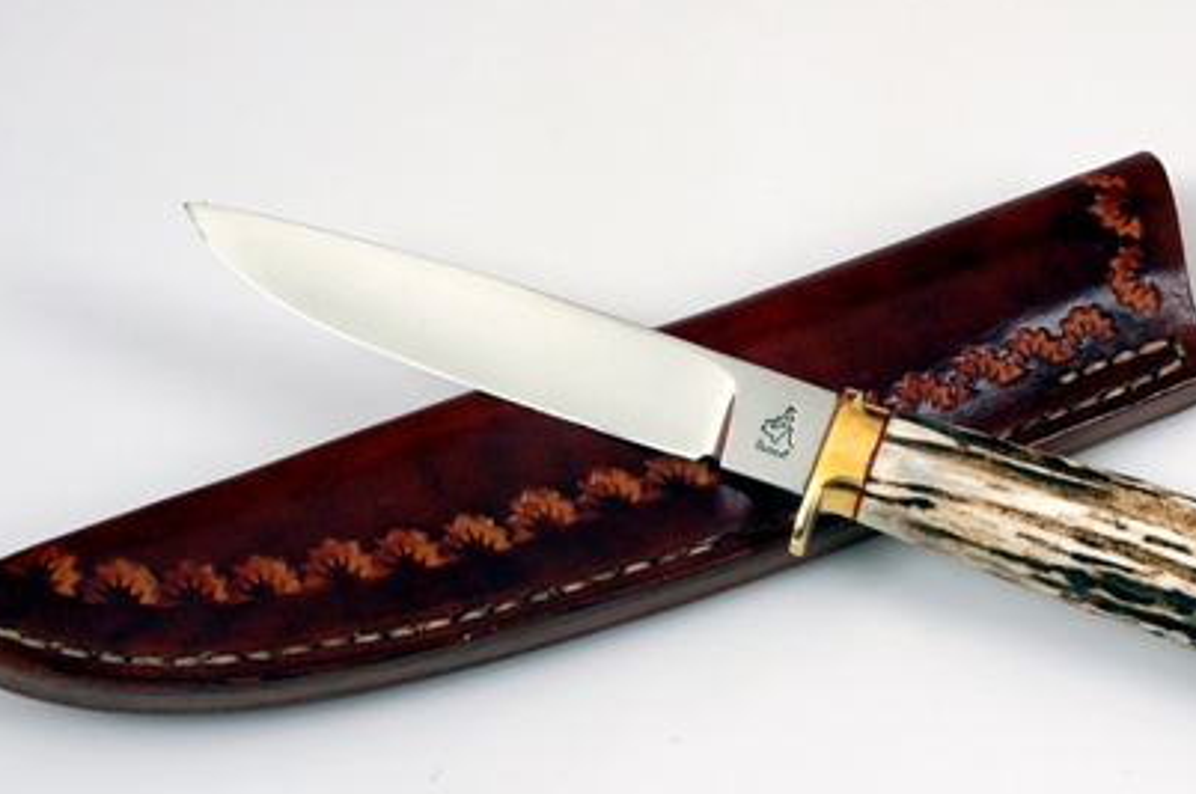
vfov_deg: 13.0
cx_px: 781
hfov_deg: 19.4
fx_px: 3484
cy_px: 474
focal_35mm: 105
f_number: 20
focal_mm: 44
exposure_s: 1/125
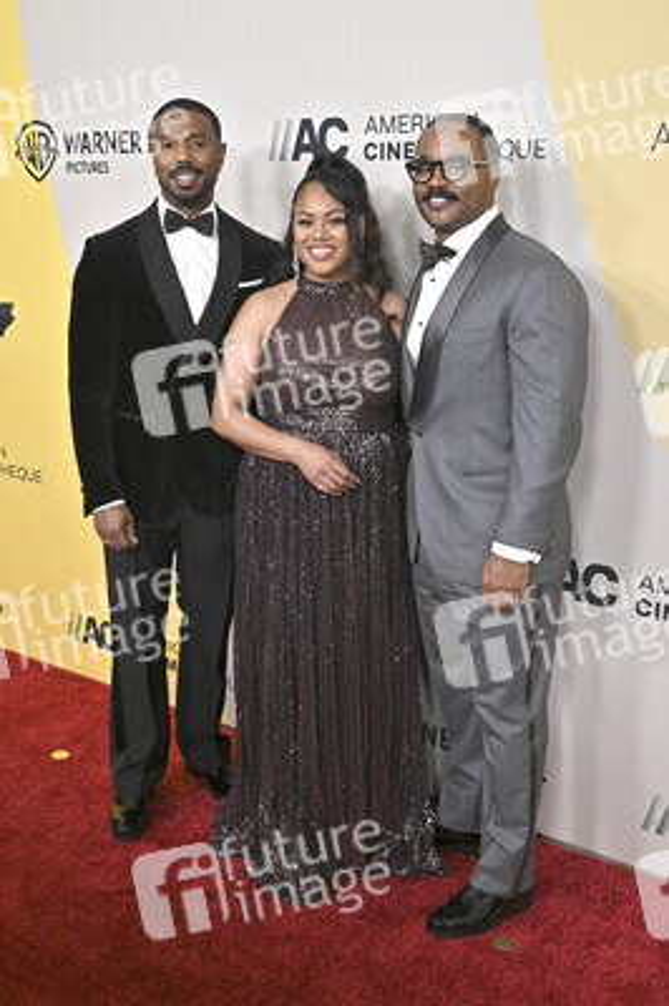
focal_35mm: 40
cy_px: 503
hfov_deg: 33.3
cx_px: 334
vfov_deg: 48.5
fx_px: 1117
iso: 2000
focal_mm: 40
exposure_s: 1/320
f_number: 5.6
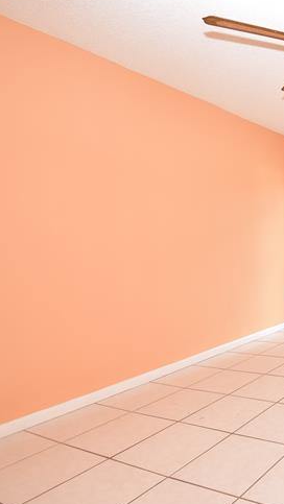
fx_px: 348
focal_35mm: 26
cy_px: 246
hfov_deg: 33.2
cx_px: 366
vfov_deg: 71.9
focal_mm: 10
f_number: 5.6
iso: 640
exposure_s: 1/200
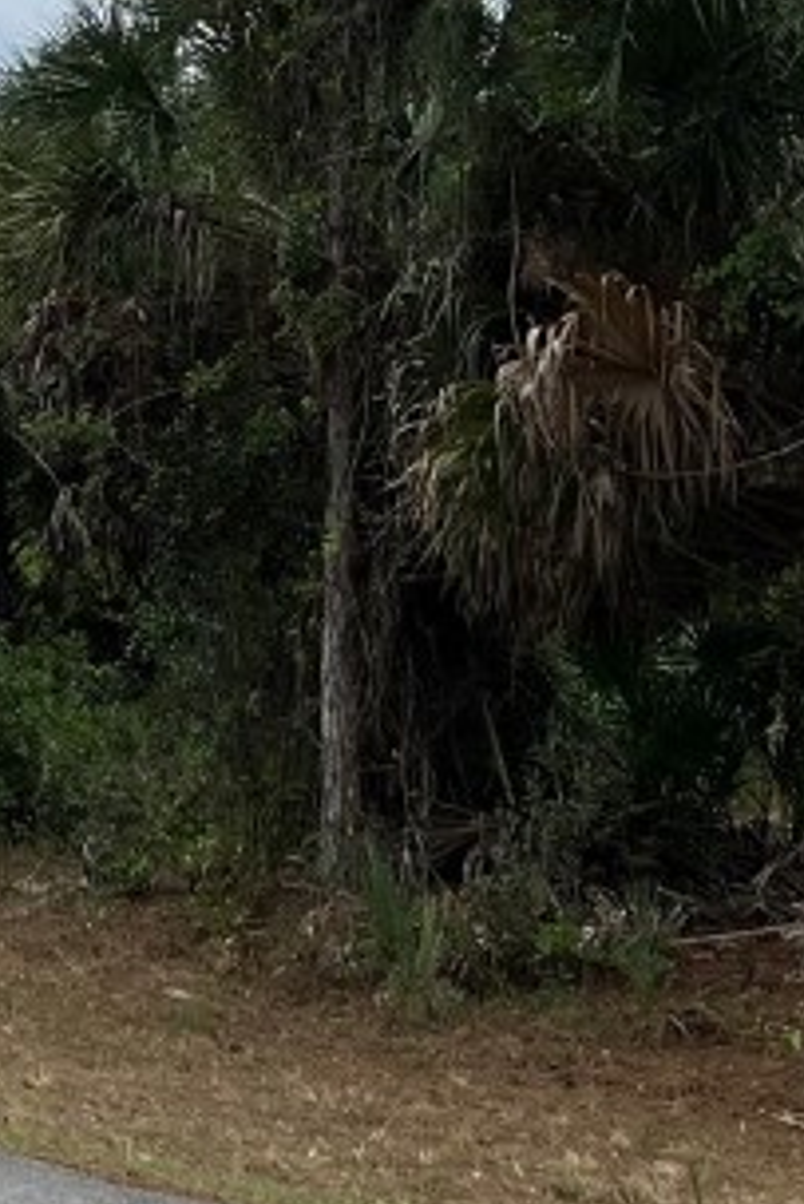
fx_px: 3045
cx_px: -293
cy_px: -170
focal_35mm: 91
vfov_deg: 21.1
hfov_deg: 14.3
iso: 50
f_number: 1.5
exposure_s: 1/4444
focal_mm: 5.7
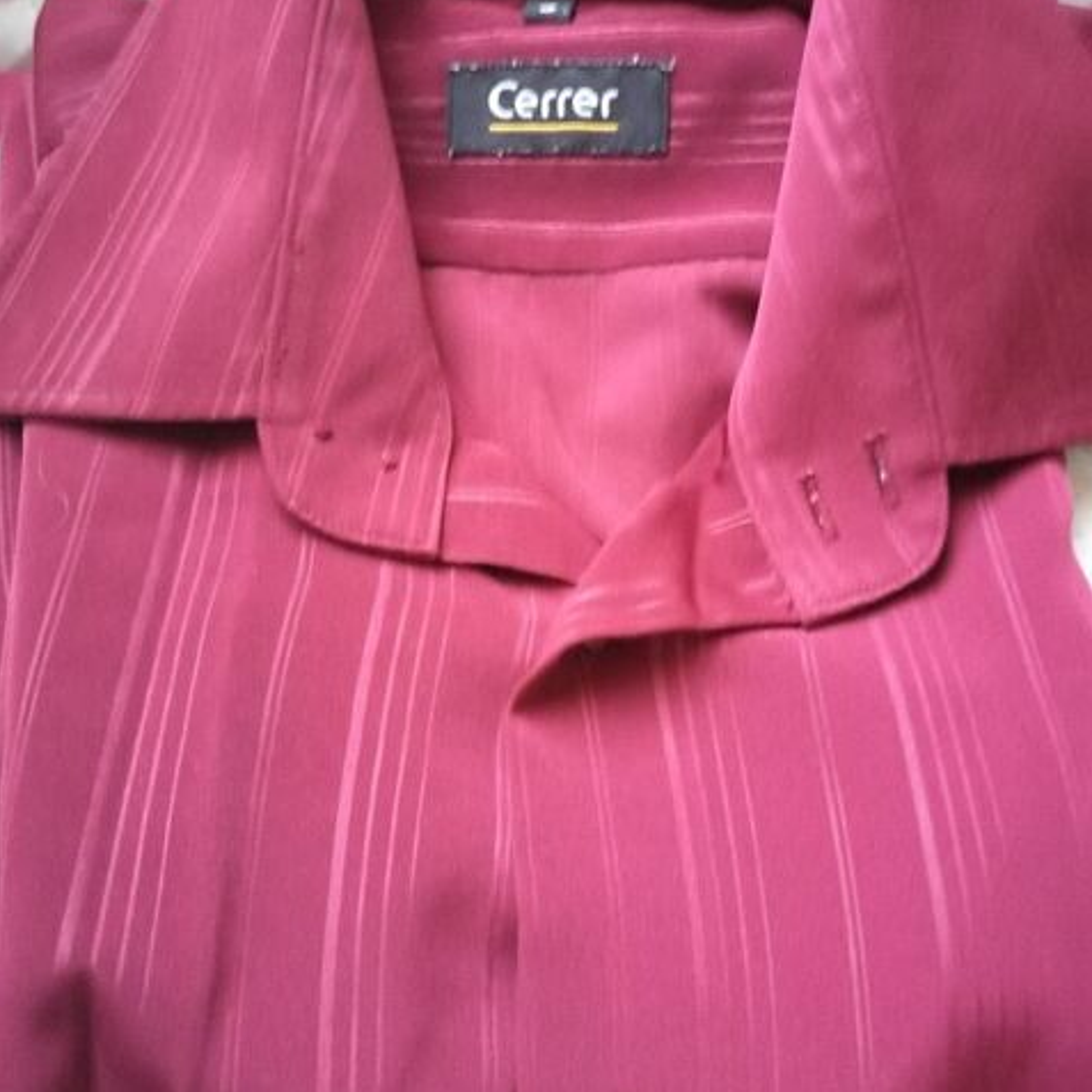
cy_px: 565
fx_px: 1142
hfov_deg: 51.1
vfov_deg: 51.1
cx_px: 545
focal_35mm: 32
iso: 1600
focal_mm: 4.5
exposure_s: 1/16.7
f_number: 2.2
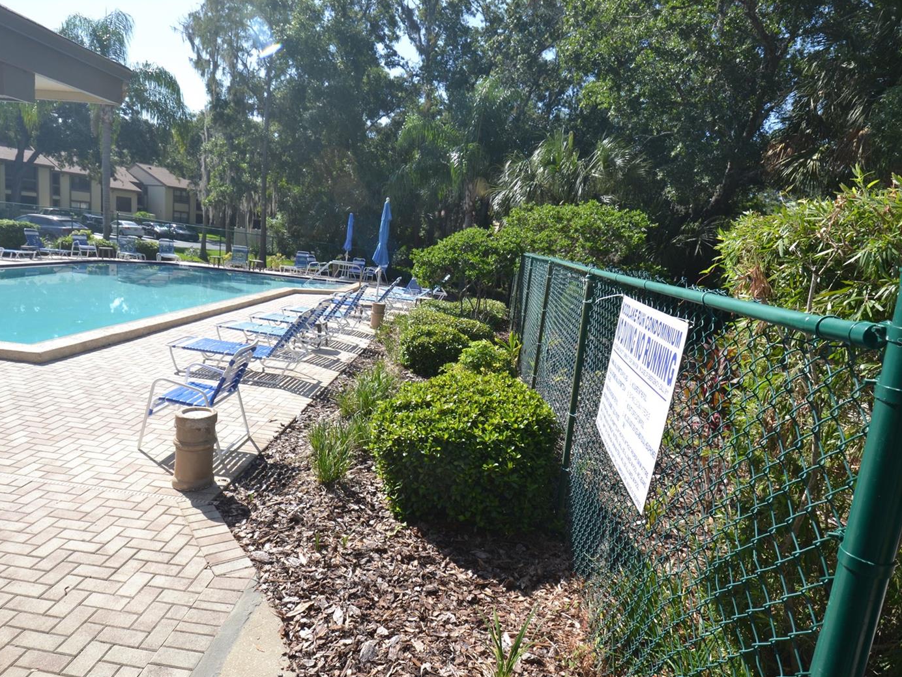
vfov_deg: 66.0
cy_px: 342
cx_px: 433
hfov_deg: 81.7
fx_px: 521
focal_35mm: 20
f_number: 7.1
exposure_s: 1/200
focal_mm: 12
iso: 100
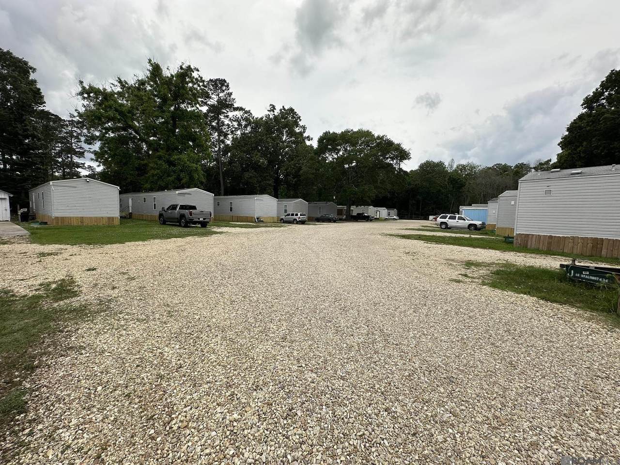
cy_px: 232
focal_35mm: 14
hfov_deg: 102.1
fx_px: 251
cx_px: 310
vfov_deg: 85.7
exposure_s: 1/1618
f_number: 2.2
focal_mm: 2.22
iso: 40
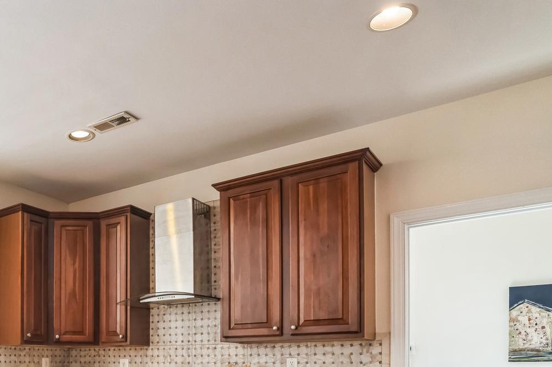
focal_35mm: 33
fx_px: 506
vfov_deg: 36.1
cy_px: 365
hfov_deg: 51.0
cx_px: 61
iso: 1000
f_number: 7.1
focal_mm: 16
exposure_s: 1/50
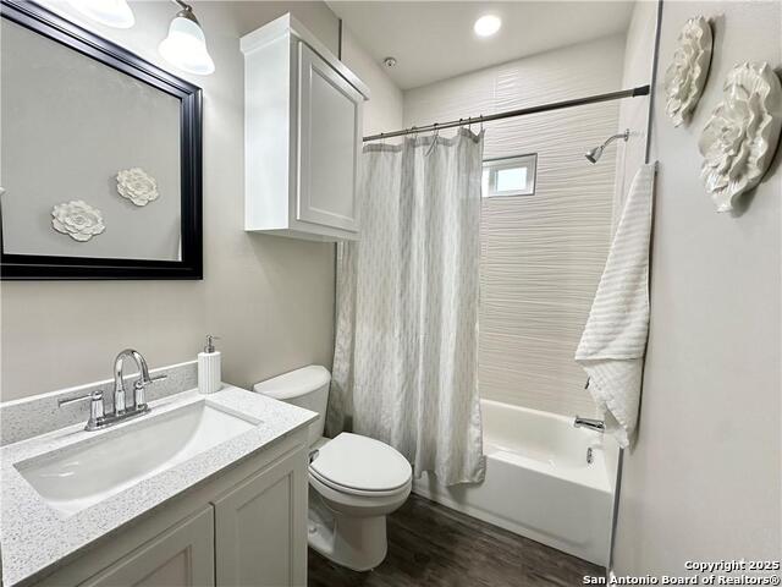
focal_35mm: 14
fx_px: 316
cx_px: 391
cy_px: 294
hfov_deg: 102.1
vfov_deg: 85.7
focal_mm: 2.22
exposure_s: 1/120
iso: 200
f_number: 2.2
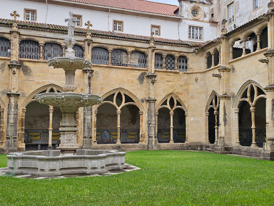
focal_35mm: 41
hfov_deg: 45.6
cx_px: 157
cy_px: 112
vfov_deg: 35.1
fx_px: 325
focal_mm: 6.3
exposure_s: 1/231
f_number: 1.7
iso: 10
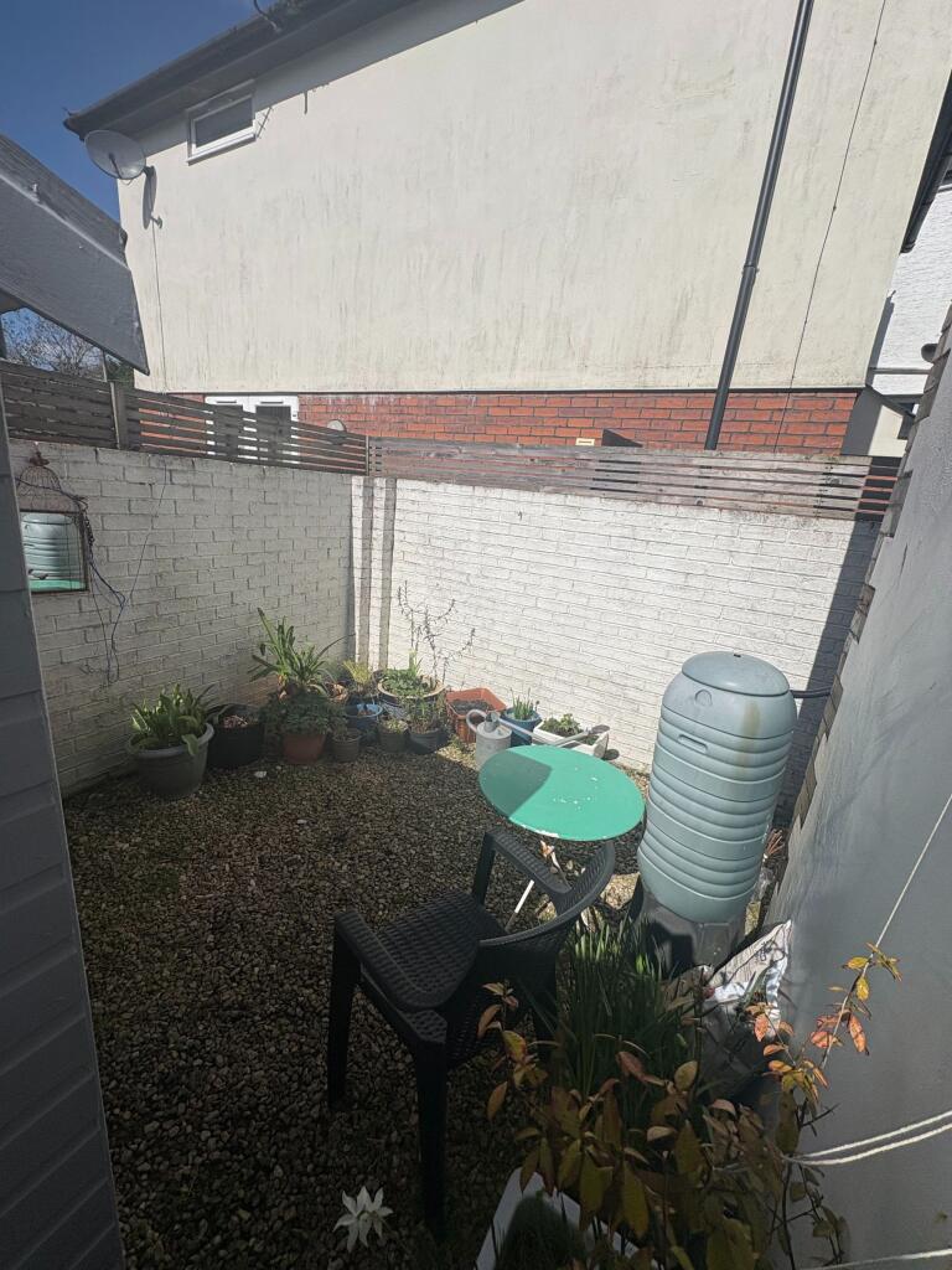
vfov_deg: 102.1
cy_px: 635
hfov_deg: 85.7
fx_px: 513
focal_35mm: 14
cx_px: 476
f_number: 2.2
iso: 50
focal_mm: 2.22
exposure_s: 1/5650
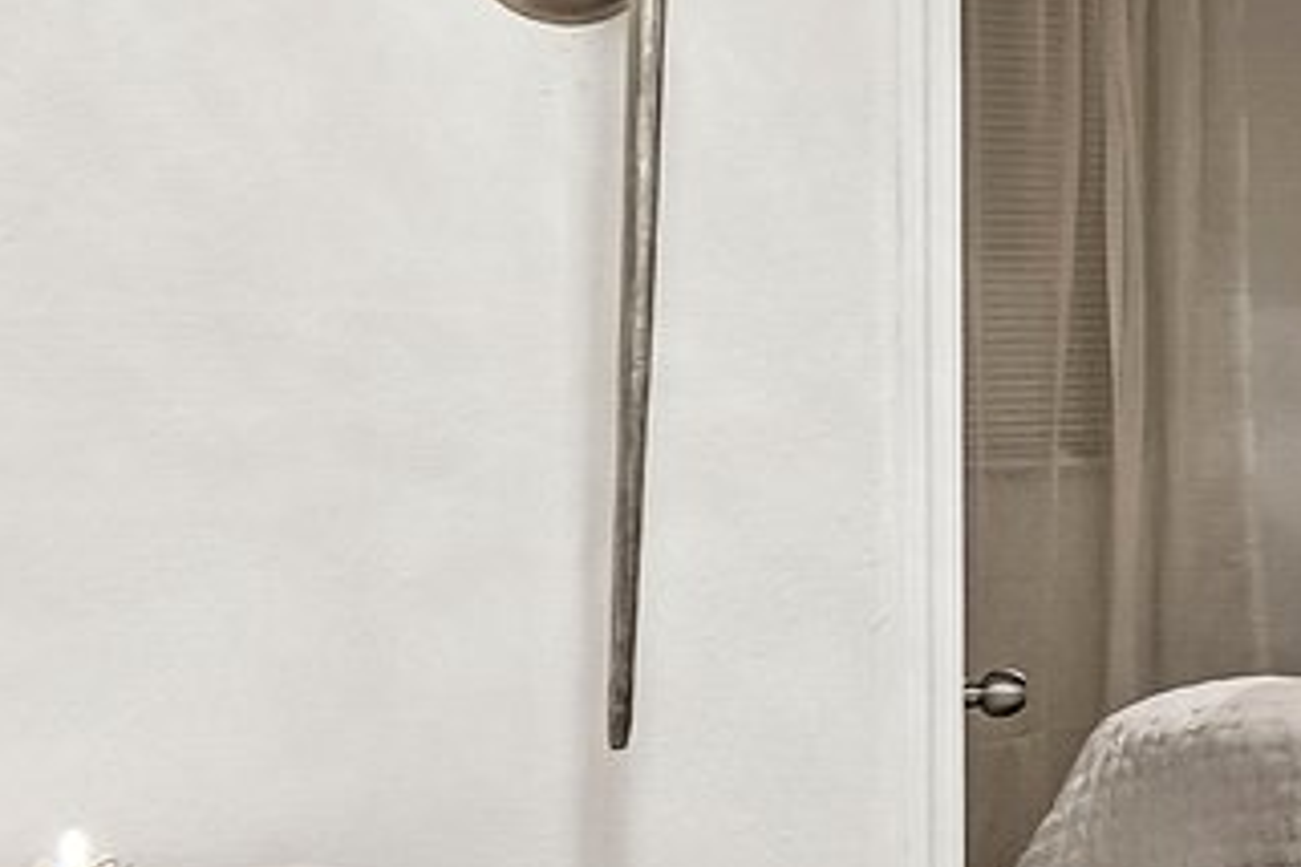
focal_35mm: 102
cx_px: 3684
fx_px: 3686
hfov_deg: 12.1
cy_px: 257
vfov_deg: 13.4
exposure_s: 1/8
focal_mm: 16
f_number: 8
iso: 400
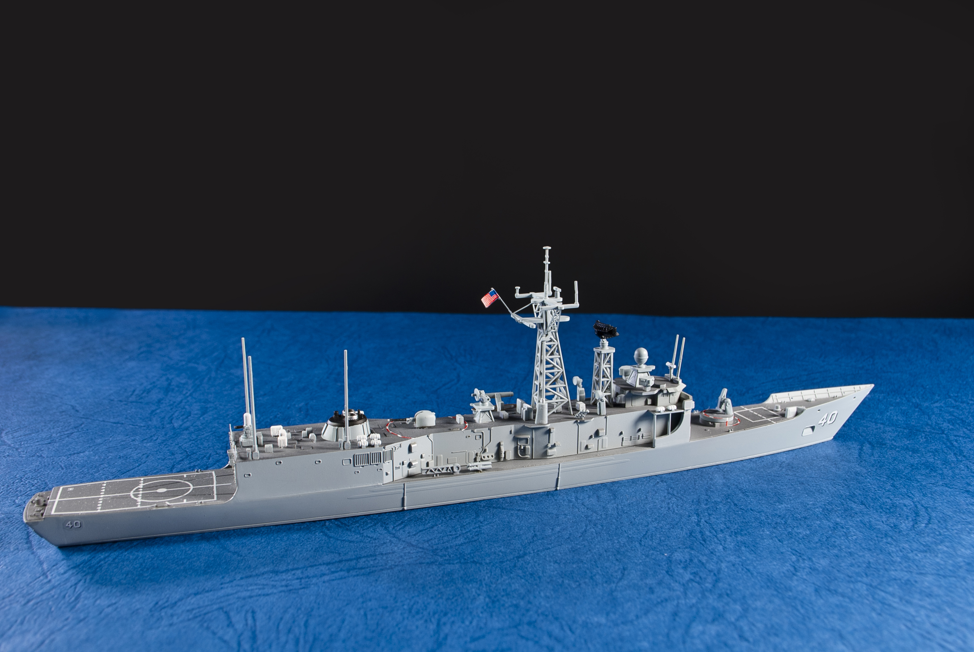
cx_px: 474
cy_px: 337
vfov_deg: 41.2
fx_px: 867
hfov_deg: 58.6
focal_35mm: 32
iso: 100
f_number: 9
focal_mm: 20
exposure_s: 1/2.5
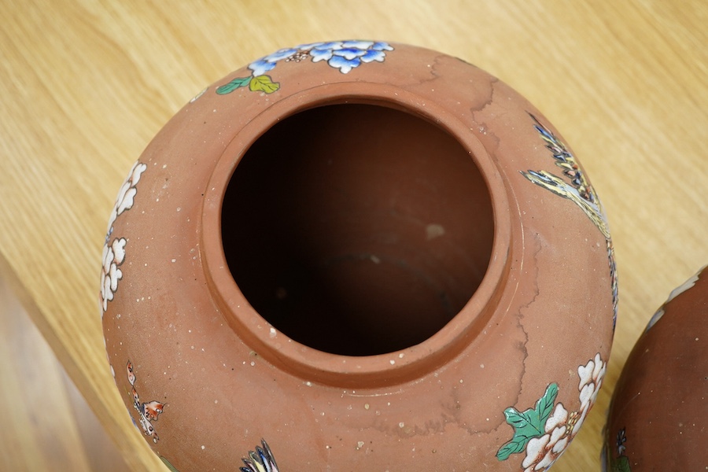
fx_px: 885
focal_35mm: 45
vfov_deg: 29.9
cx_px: 354
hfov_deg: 43.6
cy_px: 236
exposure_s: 1/125
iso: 1250
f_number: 4.5
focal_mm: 30
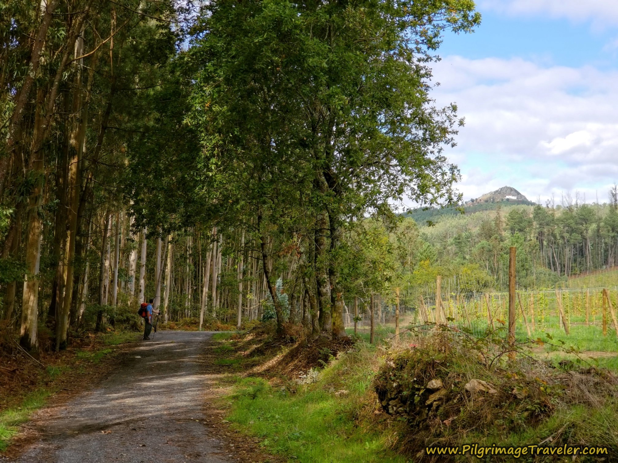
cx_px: 309
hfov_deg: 36.8
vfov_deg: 28.0
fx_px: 928
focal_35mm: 52
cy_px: 232
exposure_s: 1/371
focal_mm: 6
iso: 25
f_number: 2.4
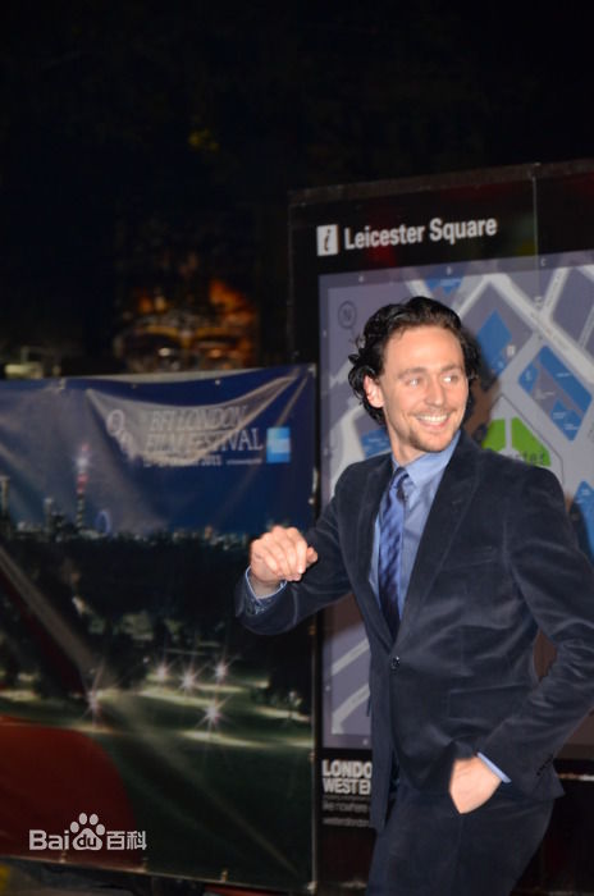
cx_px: 297
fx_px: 3913
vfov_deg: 13.1
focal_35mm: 158
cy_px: 448
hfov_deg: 8.7
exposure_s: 1/60
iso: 800
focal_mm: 105
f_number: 5.6
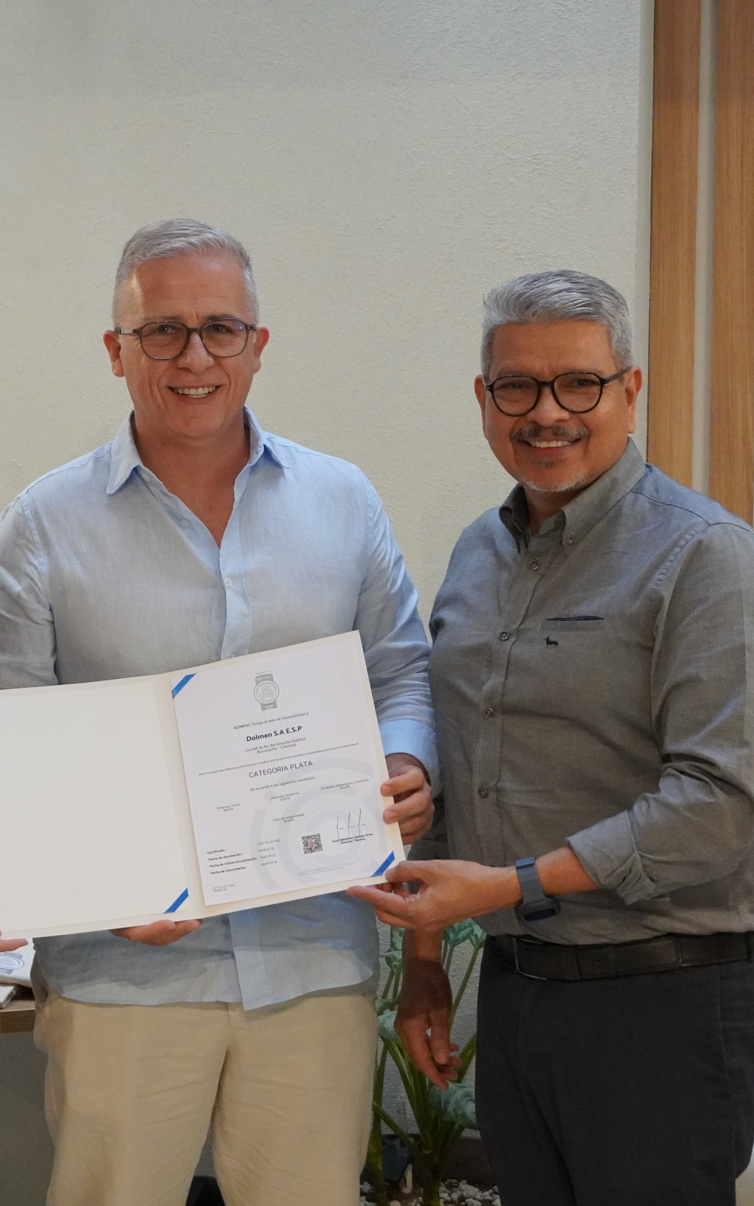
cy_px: 603
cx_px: 180
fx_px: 2491
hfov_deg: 17.1
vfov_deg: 27.2
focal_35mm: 76
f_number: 4.5
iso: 4000
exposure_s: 1/160
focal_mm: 33
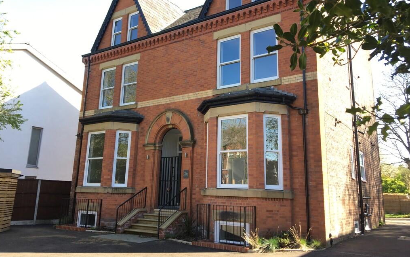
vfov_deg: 40.5
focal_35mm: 31
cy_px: 109
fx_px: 346
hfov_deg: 61.2
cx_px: 204
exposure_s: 1/184
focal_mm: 4.15
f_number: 2.2
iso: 25
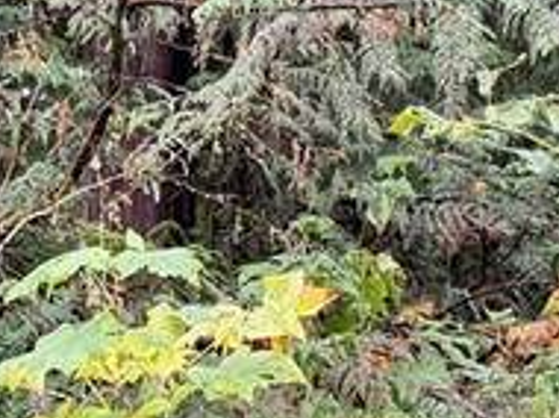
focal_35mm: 162
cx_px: 203
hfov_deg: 12.2
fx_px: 2613
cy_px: 288
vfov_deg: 9.1
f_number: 1.78
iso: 250
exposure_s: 1/60
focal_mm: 6.76
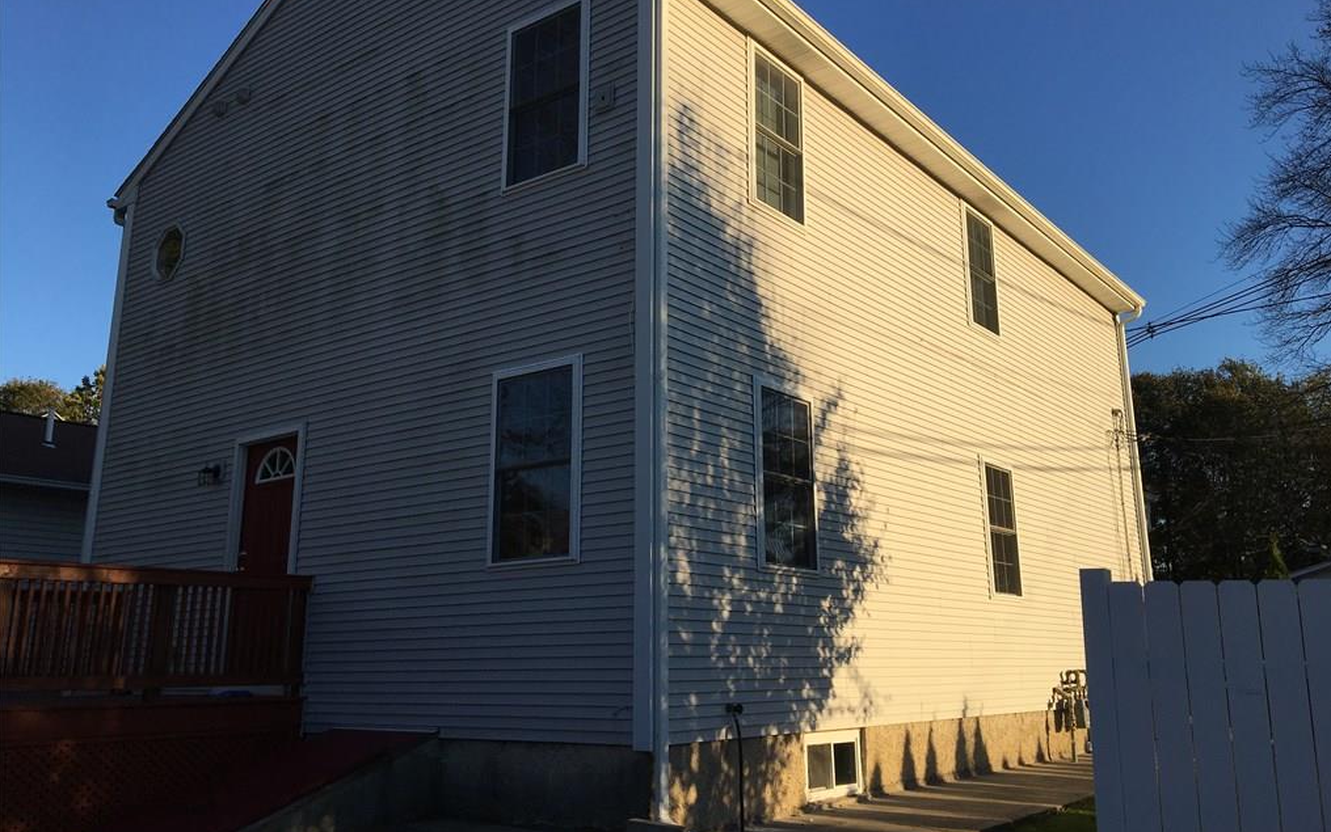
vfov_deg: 40.6
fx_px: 1125
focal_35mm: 31
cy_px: 364
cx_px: 669
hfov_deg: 61.2
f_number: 2.2
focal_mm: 4.15
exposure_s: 1/1603
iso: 25
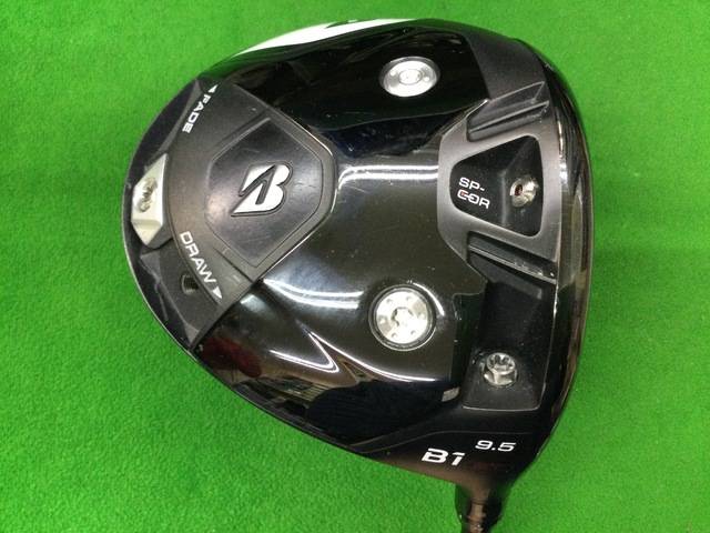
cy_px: 266
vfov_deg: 45.4
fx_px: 636
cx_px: 355
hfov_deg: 58.4
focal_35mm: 31
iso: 200
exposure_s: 1/30
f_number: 2.4
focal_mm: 3.3
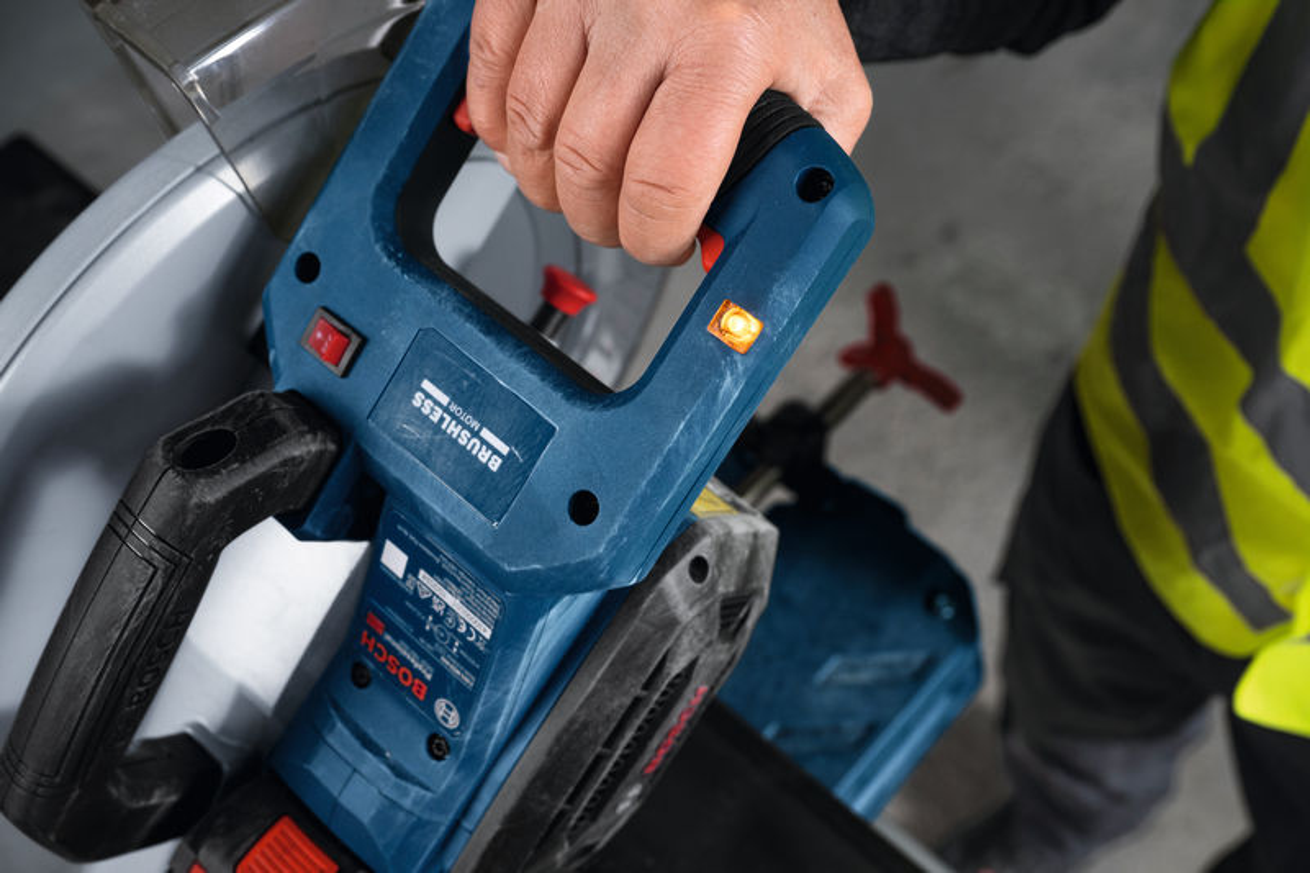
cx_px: 655
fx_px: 1528
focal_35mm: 42
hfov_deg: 46.4
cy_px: 436
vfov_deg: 31.9
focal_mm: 42
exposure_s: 1/100
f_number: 6.3
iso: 800
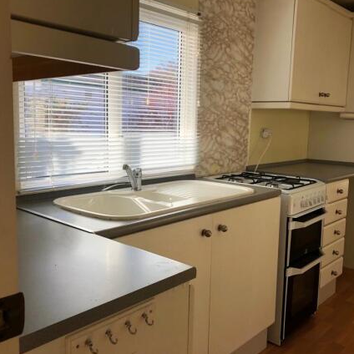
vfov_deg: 48.4
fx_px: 393
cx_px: 175
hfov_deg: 48.4
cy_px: 173
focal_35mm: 34
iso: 20
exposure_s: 1/257
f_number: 1.8
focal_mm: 3.99
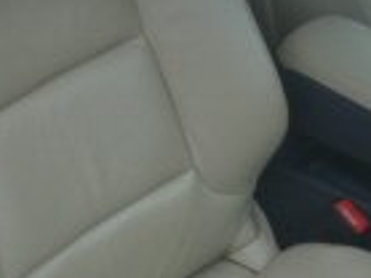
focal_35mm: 126
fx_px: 1349
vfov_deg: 11.7
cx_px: 165
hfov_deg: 15.7
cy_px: 188
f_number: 2.6
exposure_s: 1/250
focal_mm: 5.8
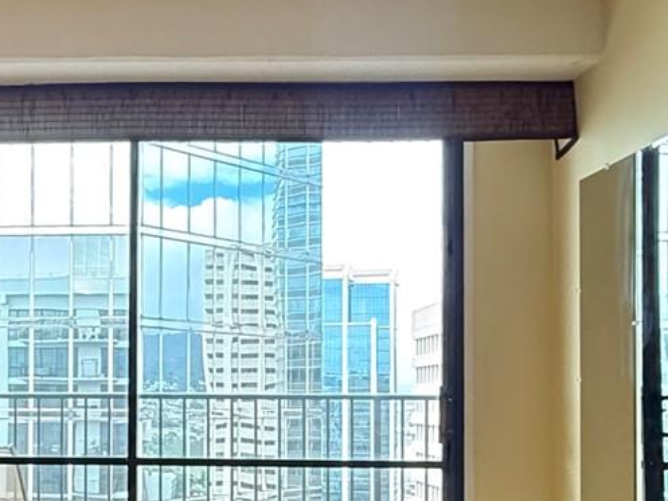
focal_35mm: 45
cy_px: 389
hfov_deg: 39.1
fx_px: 869
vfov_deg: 31.5
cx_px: 67
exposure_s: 1/120
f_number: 2.2
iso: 640
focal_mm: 2.22
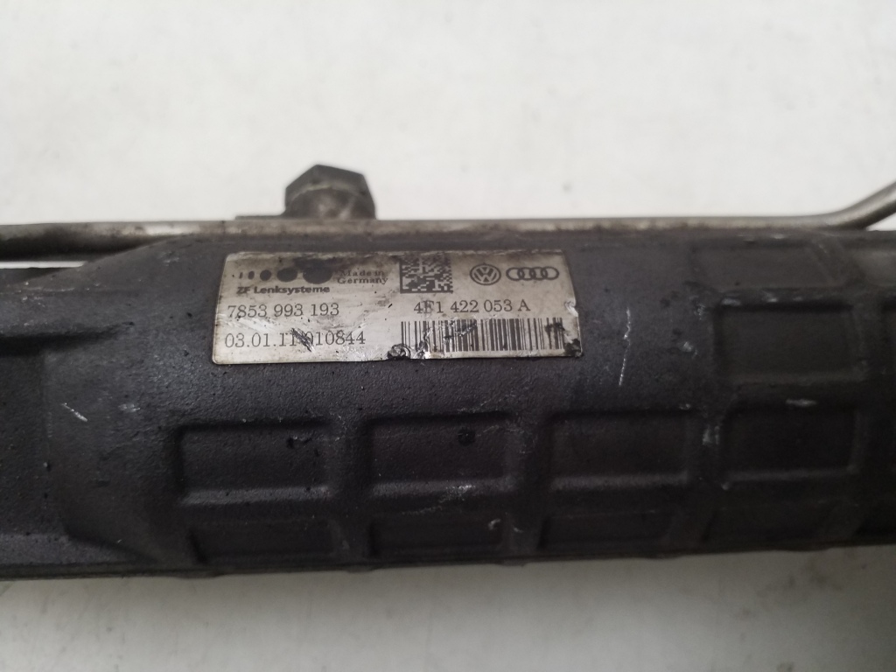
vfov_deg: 51.4
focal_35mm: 27
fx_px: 699
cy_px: 336
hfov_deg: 65.3
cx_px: 448
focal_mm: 3.6
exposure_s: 1/50
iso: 125
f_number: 1.9
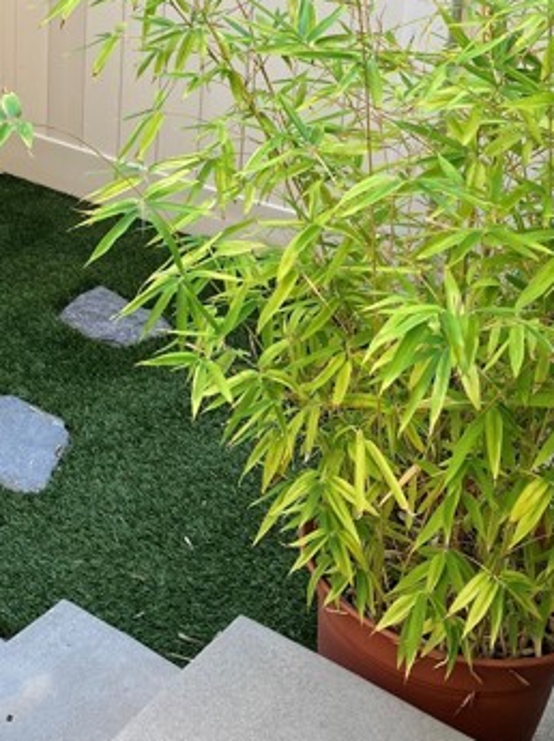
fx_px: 1112
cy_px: 137
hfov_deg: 27.7
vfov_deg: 35.5
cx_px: 157
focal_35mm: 52
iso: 25
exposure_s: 1/121
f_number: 1.8
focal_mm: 3.99
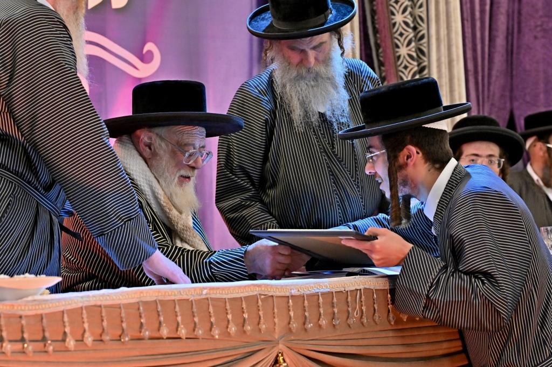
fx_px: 1609
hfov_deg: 19.5
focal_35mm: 105
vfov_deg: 13.0
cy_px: 184
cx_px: 276
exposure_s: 1/125
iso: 1250
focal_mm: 70
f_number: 4
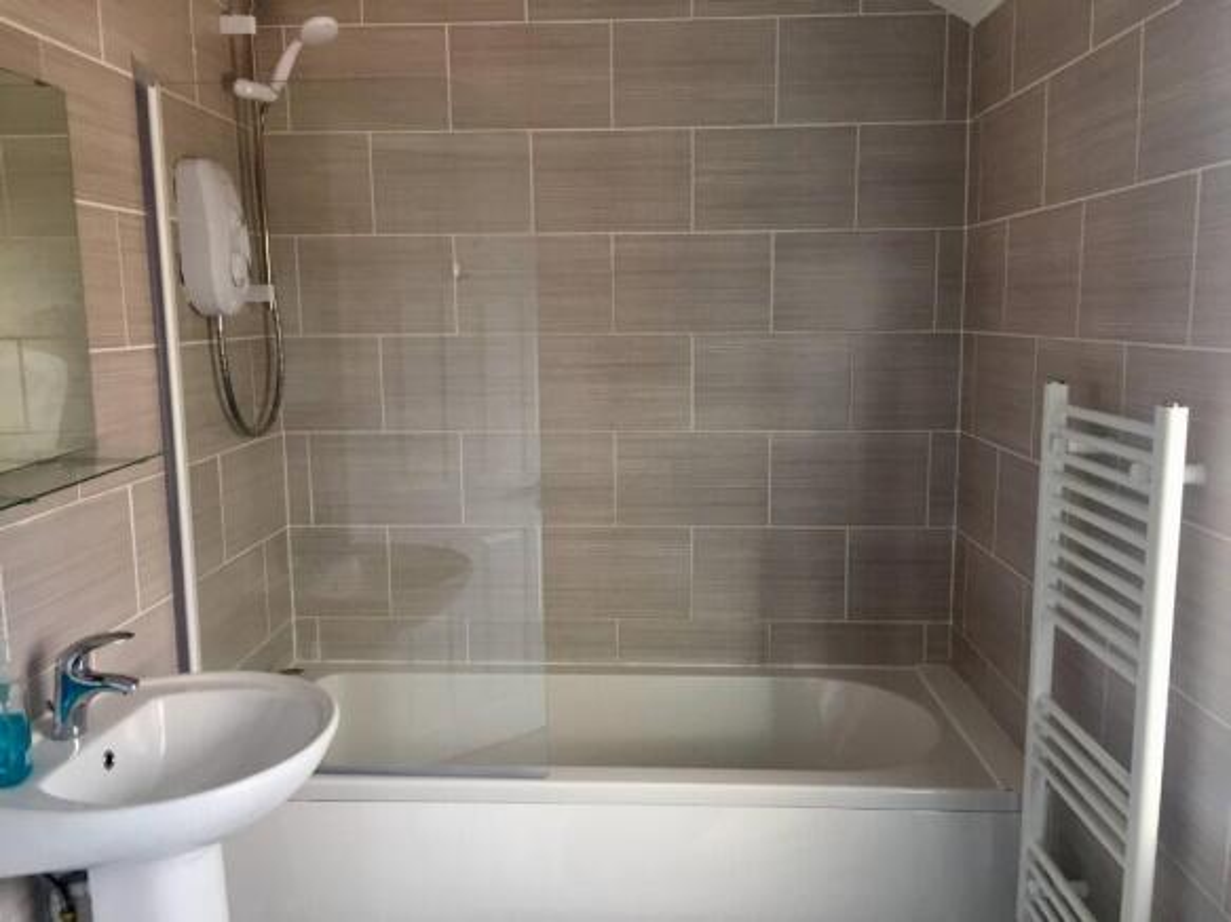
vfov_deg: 48.2
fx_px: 1031
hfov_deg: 61.7
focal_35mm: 29
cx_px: 616
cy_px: 461
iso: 40
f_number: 2.2
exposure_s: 1/33
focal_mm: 4.15
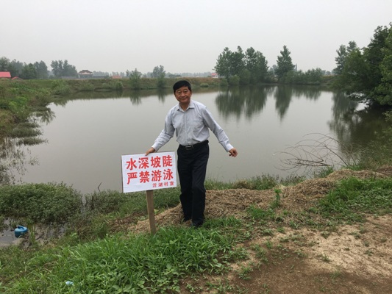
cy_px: 147
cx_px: 196
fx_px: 328
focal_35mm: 29
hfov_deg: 61.6
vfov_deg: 48.2
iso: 25
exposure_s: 1/845
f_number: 2.2
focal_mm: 4.15
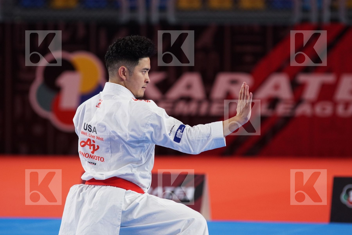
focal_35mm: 300
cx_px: 176
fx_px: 2933
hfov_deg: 6.9
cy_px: 118
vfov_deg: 4.6
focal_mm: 200
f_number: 3.2
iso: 800
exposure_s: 1/400
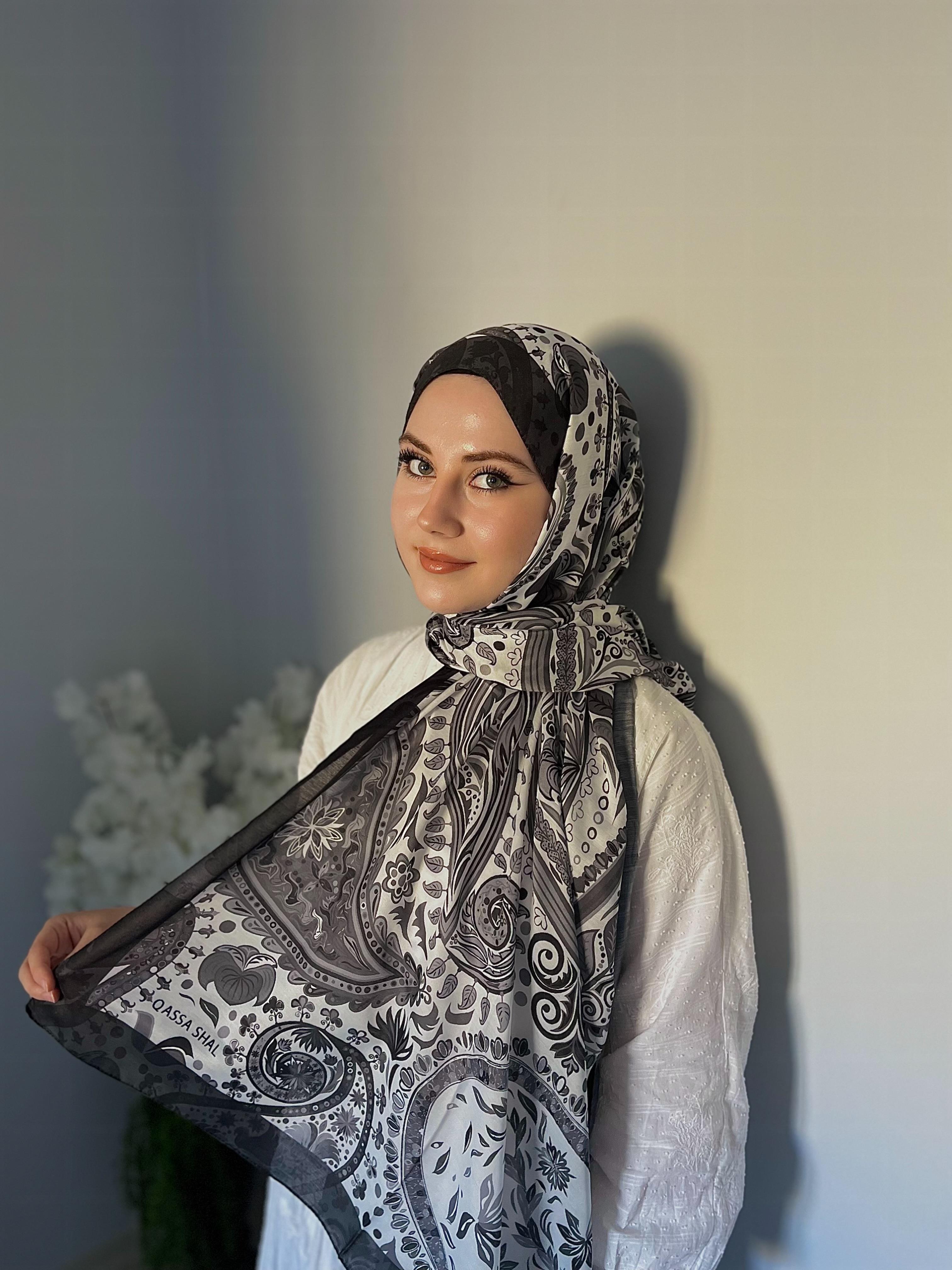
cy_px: 635
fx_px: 953
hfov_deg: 53.1
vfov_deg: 67.3
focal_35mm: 26
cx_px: 476
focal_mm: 5.1
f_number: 1.6
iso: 125
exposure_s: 1/61
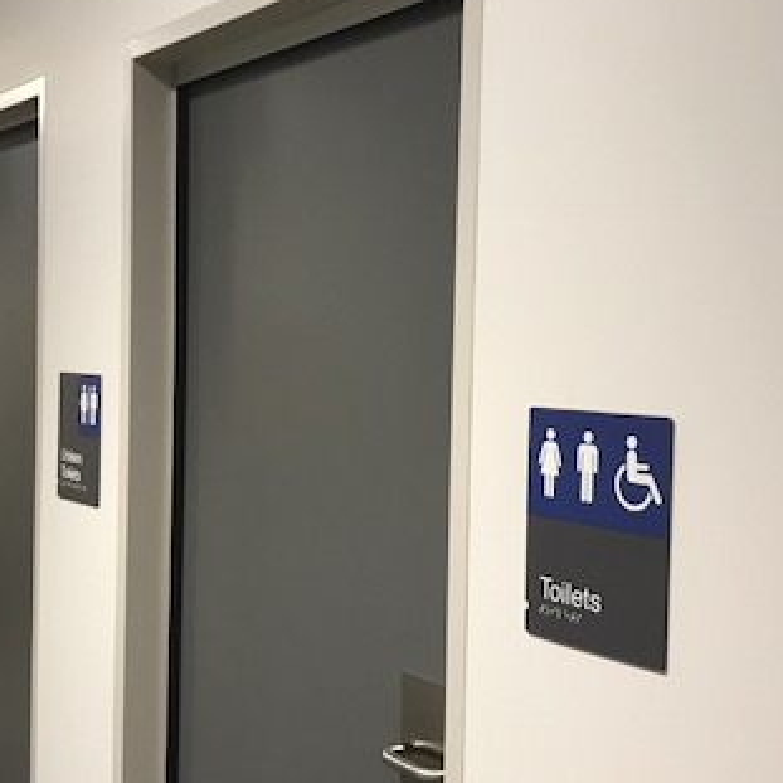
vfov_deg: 33.4
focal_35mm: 51
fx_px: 1305
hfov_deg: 33.1
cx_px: 262
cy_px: 405
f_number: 1.8
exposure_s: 1/17
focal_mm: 3.99
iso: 40
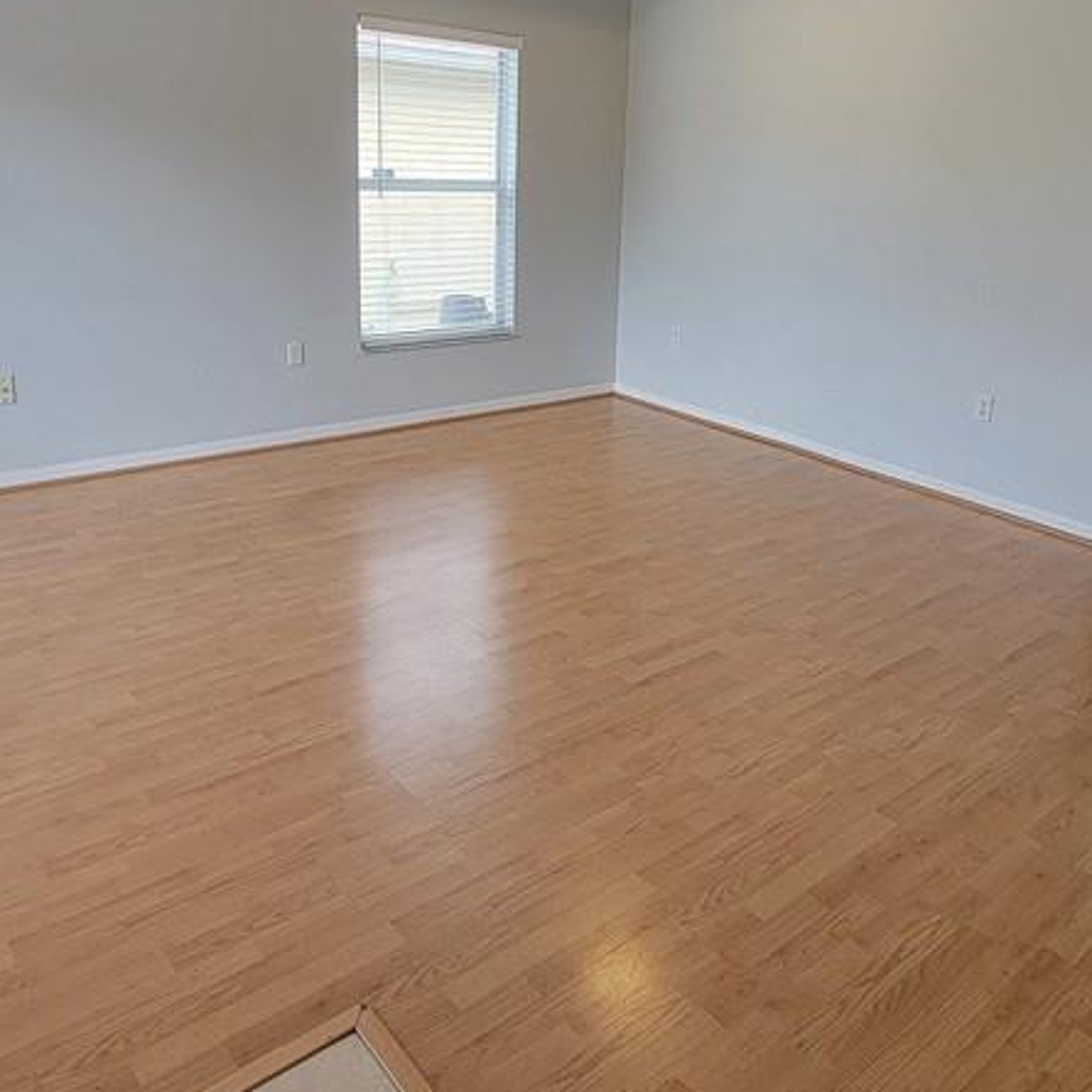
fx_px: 928
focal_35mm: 26
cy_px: 388
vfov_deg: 59.9
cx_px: 645
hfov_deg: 60.5
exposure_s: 1/60
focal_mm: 2.2
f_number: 2.2
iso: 64
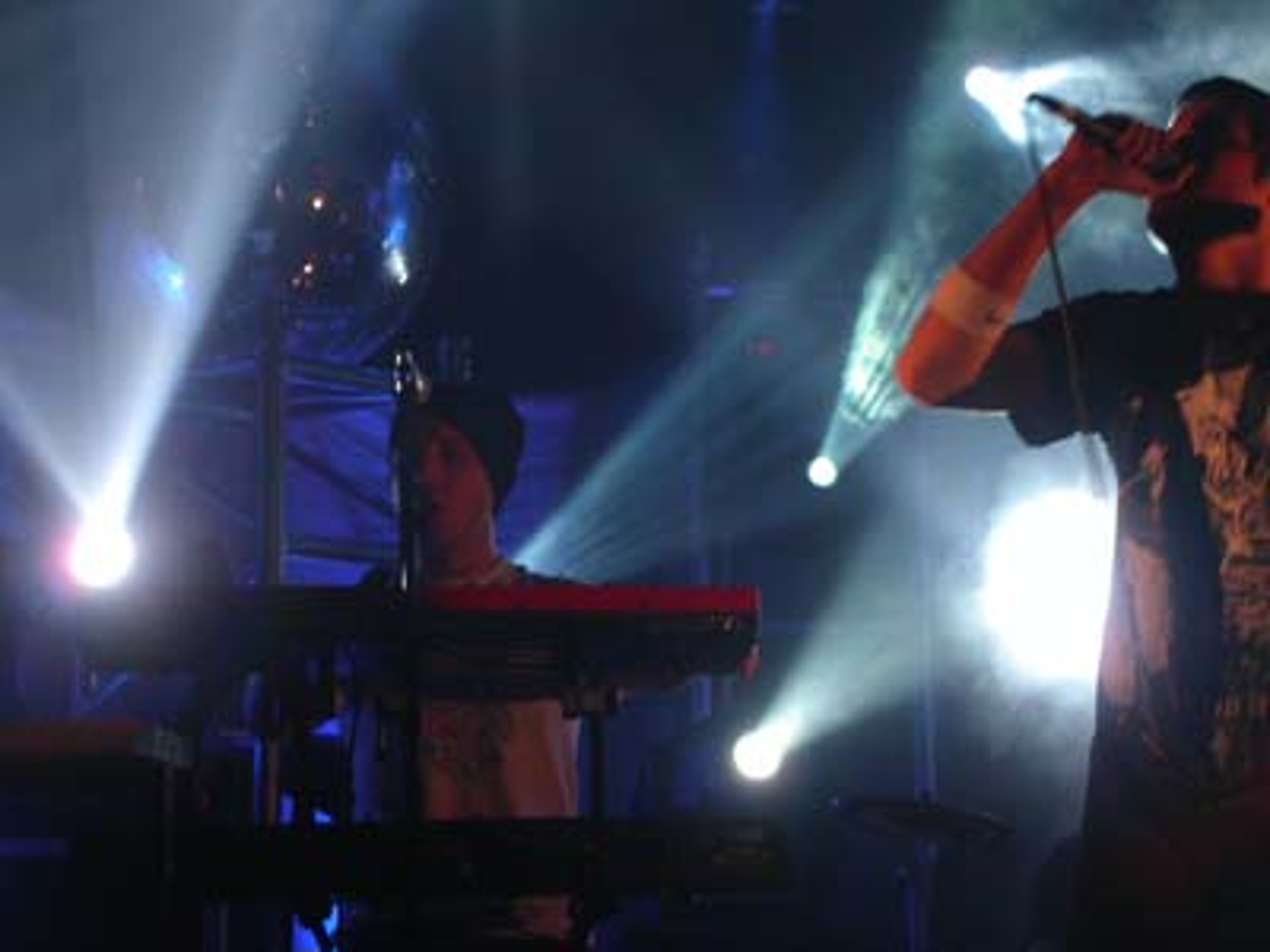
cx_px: 635
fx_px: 4182
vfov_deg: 13.0
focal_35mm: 114
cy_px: 476
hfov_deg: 17.3
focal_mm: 23.4
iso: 200
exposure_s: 1/30
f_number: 4.7
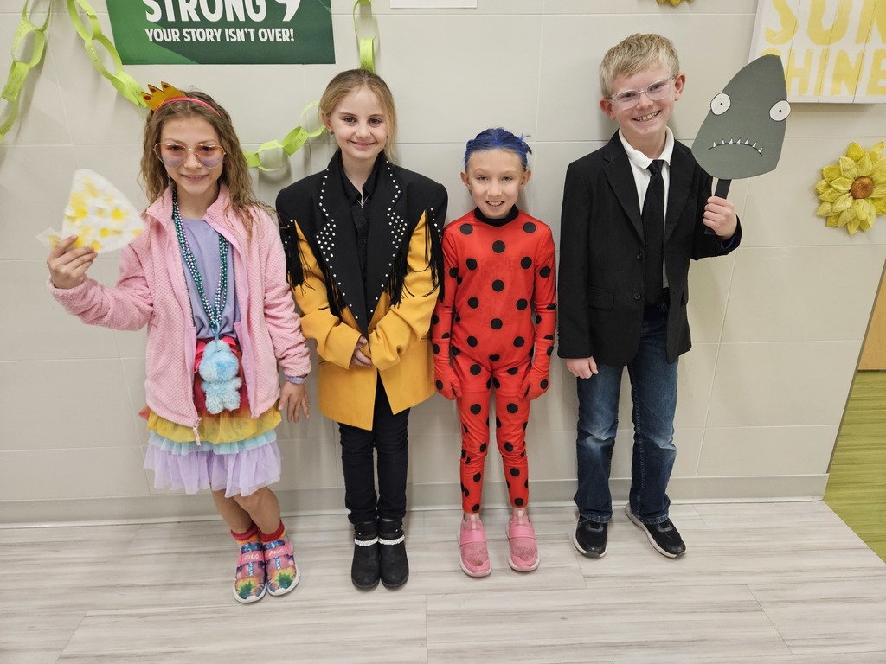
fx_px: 589
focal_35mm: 23
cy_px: 332
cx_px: 443
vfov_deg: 58.9
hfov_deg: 73.9
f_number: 1.8
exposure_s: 1/120
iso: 320
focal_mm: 5.4
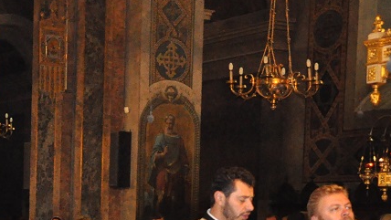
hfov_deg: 21.6
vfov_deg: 12.6
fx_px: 959
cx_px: -59
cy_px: 293
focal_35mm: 92
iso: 3200
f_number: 4.5
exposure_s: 1/30
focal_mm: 21
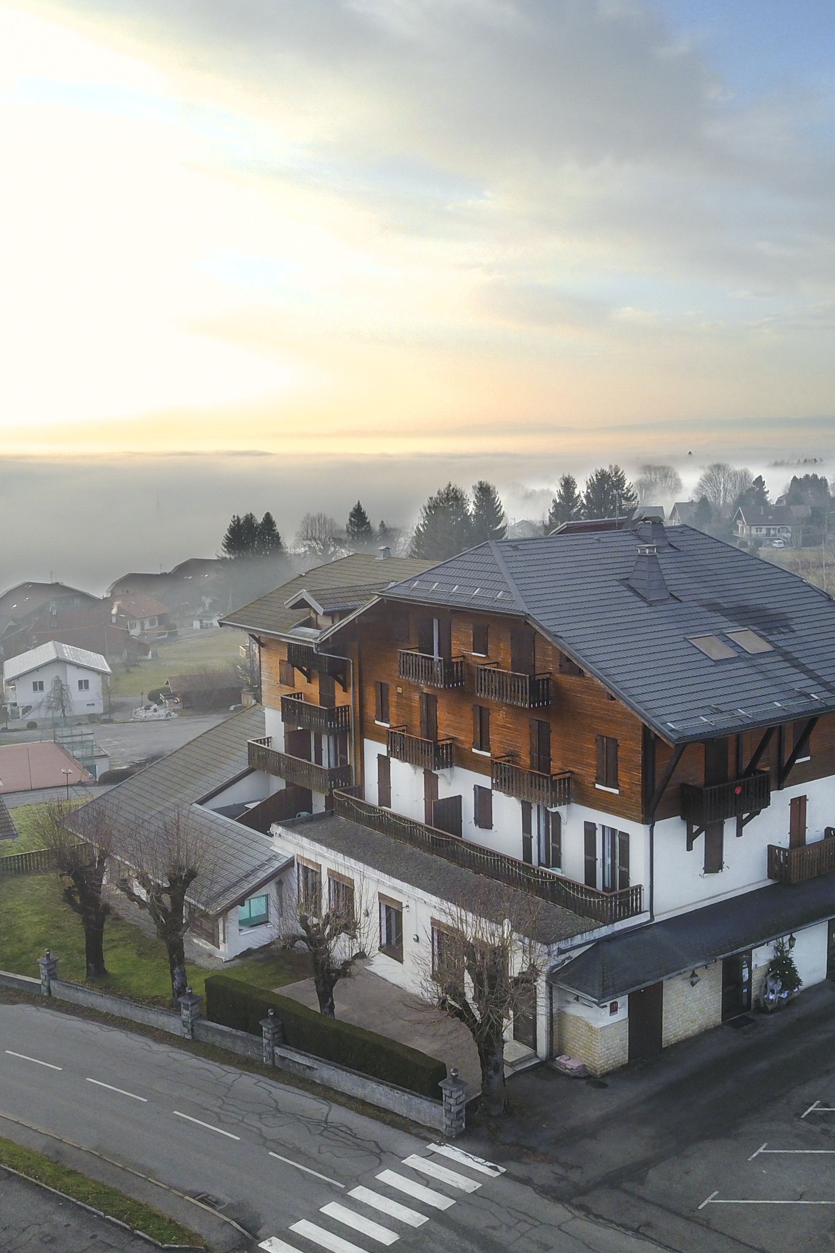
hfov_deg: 35.9
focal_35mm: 37
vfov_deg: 51.9
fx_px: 1287
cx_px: 401
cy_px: 640
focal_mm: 4.73
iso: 200
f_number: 2.2
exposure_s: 1/200
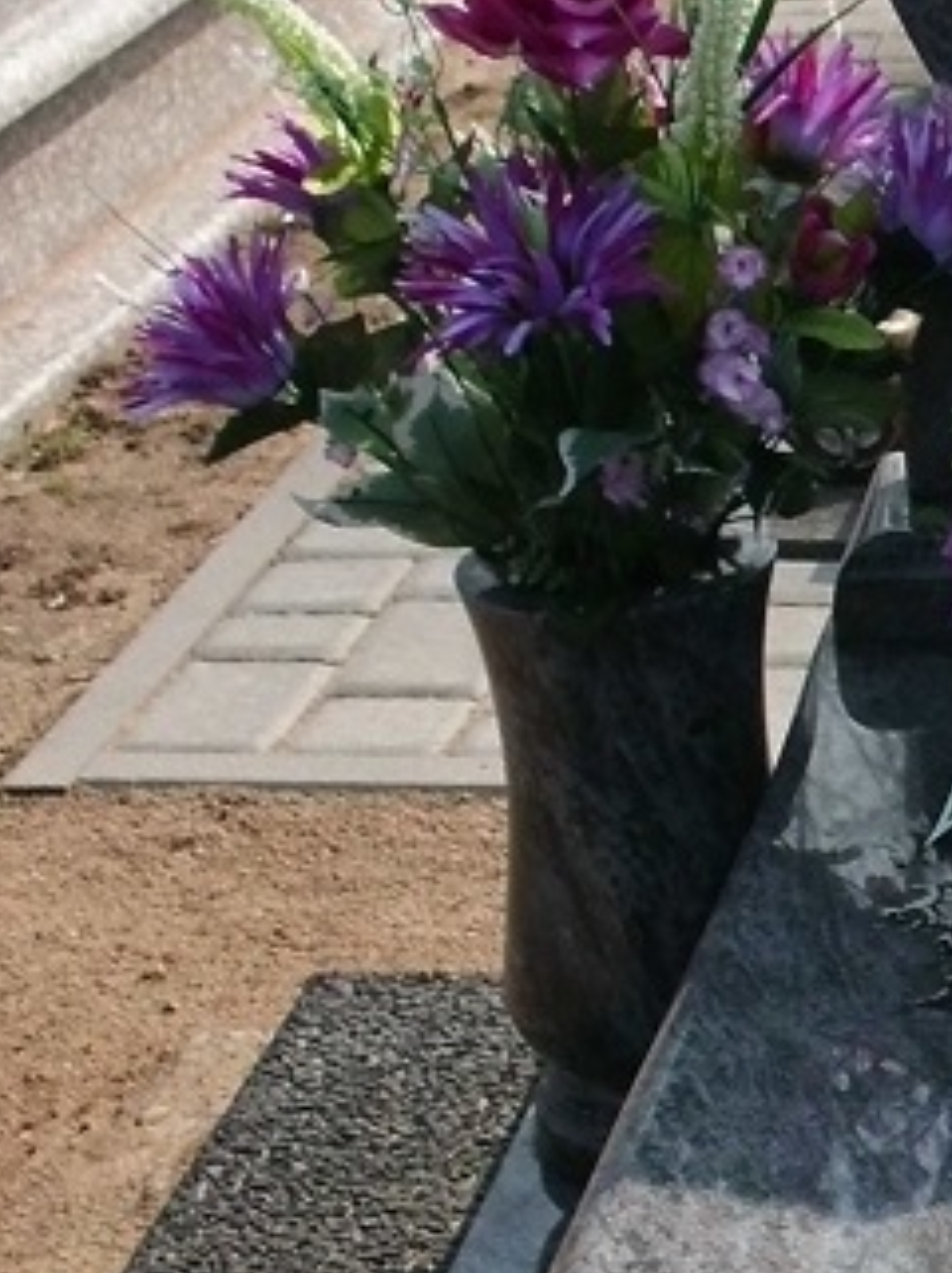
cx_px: 1503
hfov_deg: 12.2
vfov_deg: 17.1
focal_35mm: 115
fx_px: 4225
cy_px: 757
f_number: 7.3
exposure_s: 1/200
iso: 64
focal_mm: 6.3
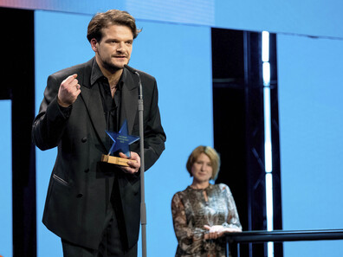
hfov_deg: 11.4
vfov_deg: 8.5
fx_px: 1724
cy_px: 129
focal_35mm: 174
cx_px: 154
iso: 2500
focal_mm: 106
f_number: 2.8
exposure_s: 1/200
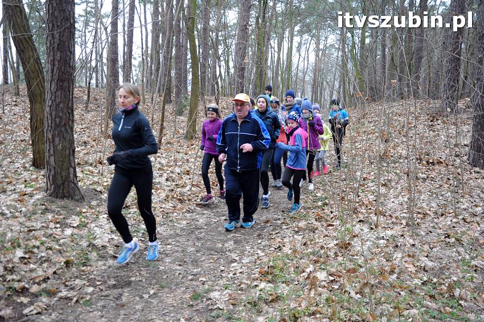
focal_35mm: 33
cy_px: 161
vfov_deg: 39.9
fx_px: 443
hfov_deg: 57.3
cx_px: 242
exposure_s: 1/160
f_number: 4.5
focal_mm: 22
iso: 1600
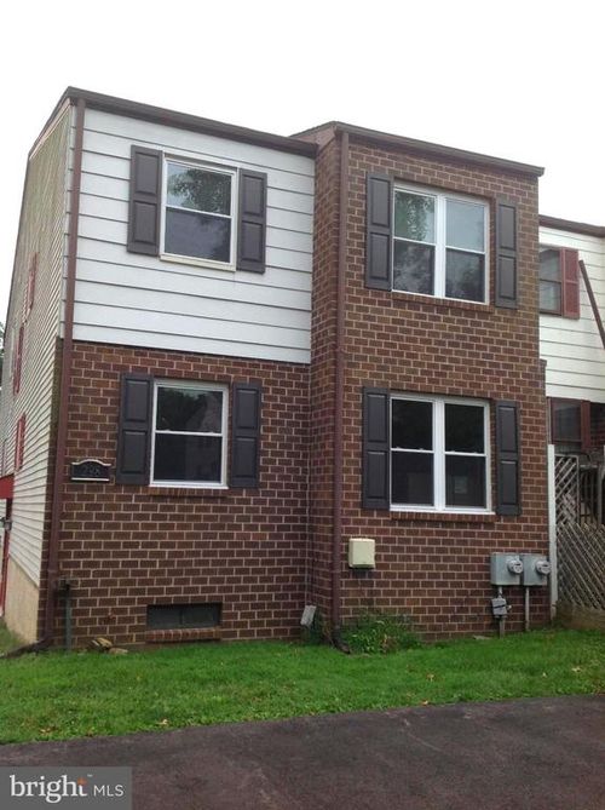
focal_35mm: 35
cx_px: 302
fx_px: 817
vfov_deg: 52.7
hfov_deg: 40.6
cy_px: 405
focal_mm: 4.28
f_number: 2.4
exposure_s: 1/378
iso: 50
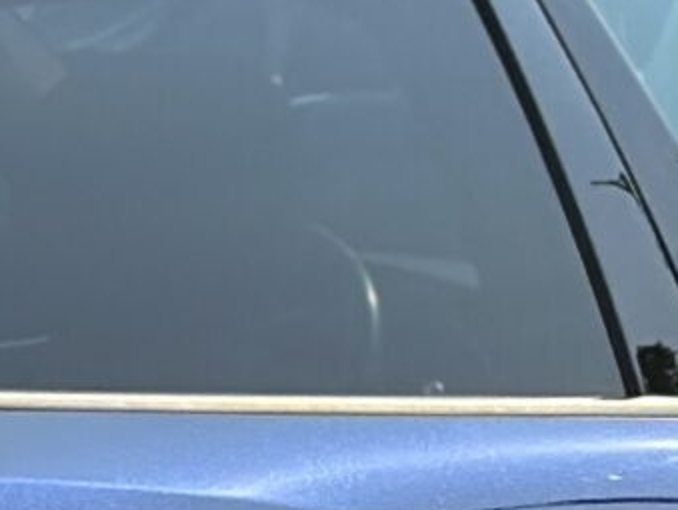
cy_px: 1288
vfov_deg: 4.0
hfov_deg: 5.4
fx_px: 7098
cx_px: -194
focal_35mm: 362
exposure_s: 1/4367
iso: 100
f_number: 1.78
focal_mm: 6.86
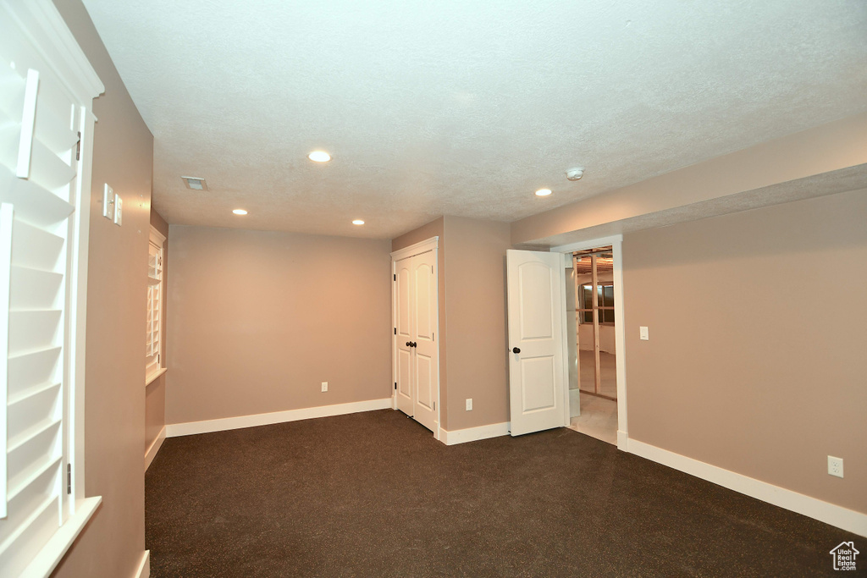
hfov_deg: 100.4
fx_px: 361
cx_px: 434
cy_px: 289
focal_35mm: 15
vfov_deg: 77.3
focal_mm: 10
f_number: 4
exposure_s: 1/60
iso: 1000
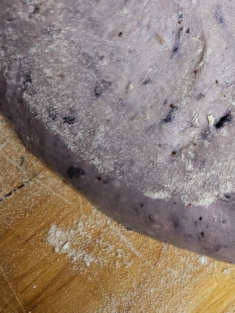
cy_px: 24
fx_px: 552
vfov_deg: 30.1
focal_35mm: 61
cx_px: 263
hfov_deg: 22.6
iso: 800
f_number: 1.8
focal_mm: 5.4
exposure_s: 1/120
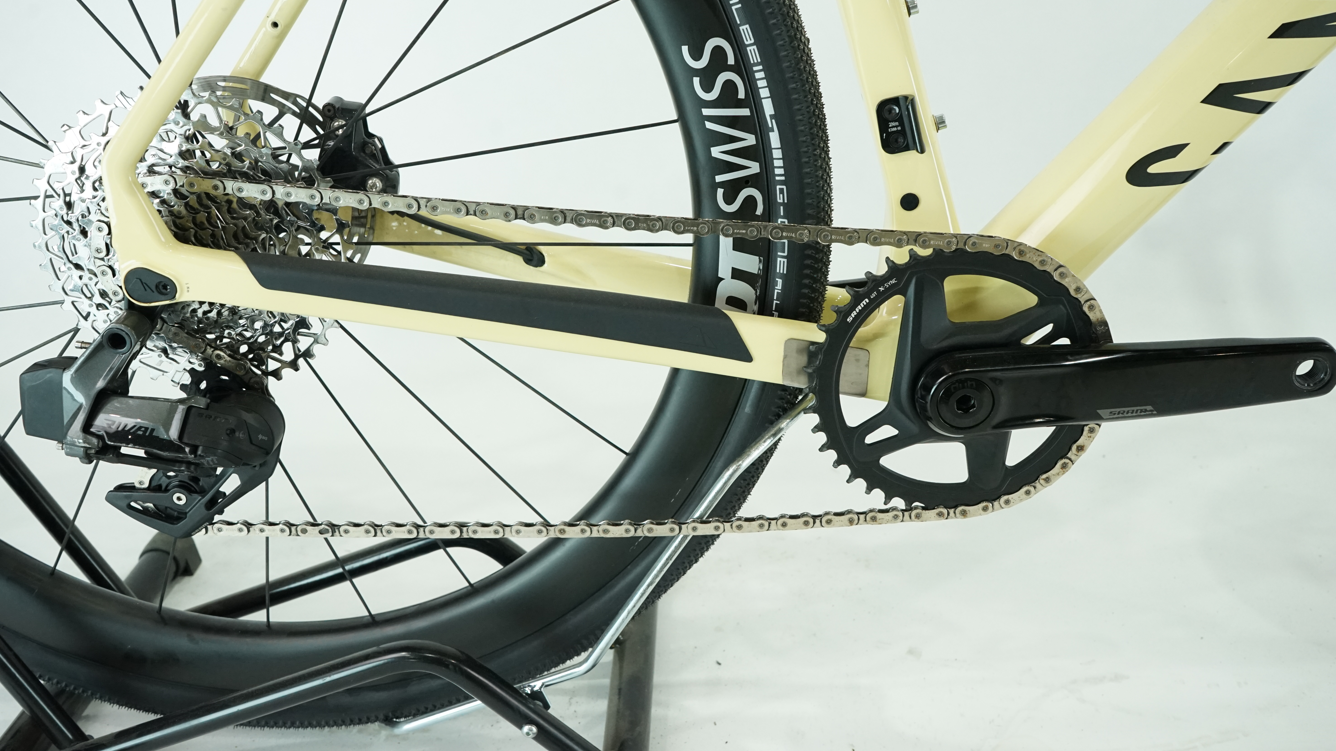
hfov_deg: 61.0
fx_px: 1134
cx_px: 679
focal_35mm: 32
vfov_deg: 36.5
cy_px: 301
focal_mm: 30
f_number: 7.1
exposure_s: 1/200
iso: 2500
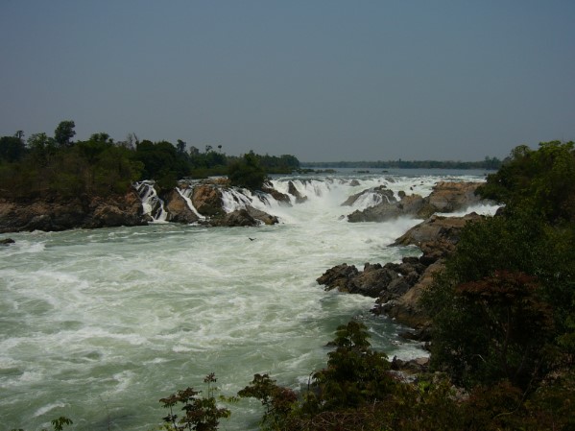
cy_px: 216
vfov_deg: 40.7
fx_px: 581
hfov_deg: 52.6
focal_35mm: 35
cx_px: 288
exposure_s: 1/640
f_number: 8
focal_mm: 5.8
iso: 50
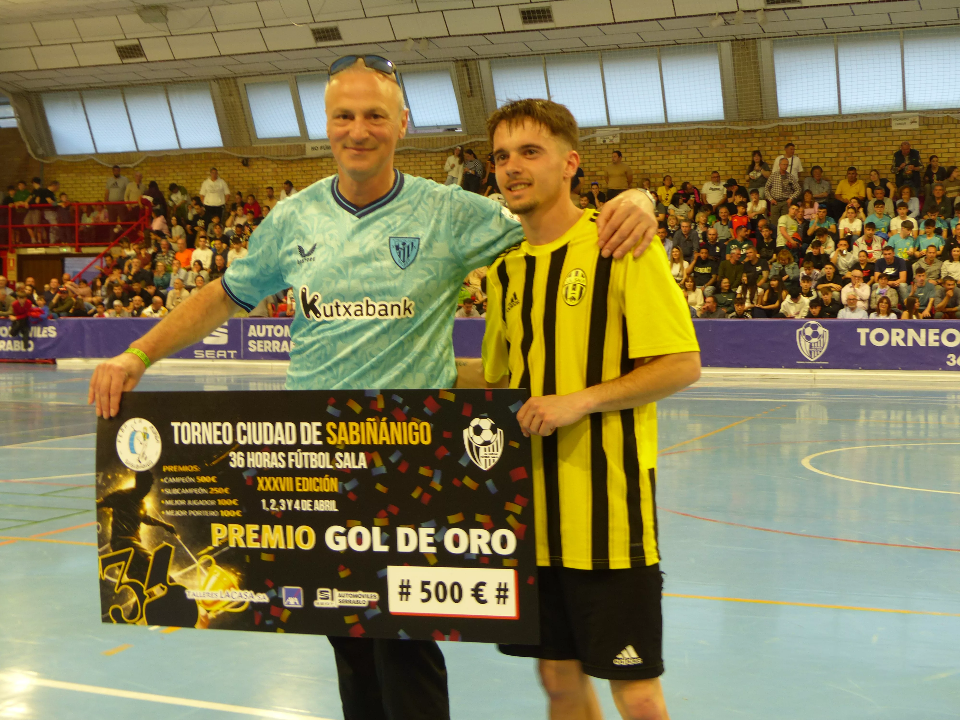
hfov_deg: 38.2
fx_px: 1387
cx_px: 480
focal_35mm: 50
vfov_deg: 29.1
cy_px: 360
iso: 100
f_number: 2.8
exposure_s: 1/10
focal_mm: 9.1
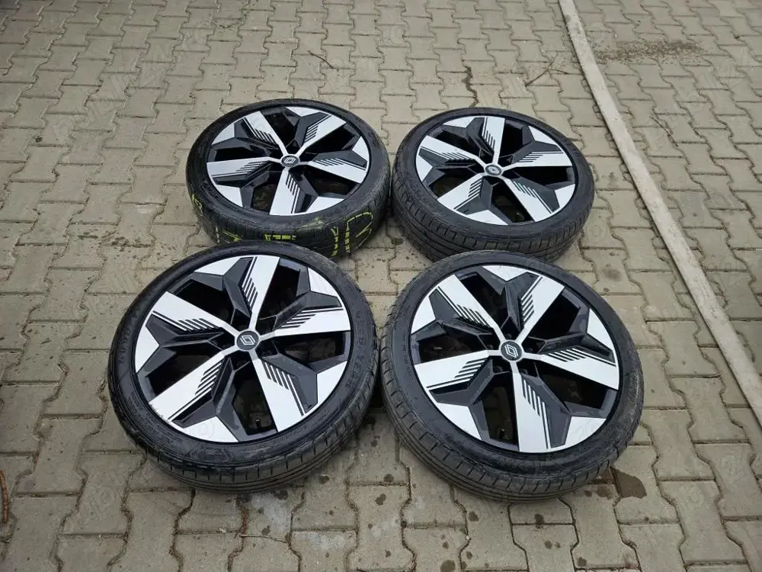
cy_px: 286
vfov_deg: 58.9
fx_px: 506
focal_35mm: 23
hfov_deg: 73.9
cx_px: 381
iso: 25
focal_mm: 5.4
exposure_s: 1/965
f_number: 1.8
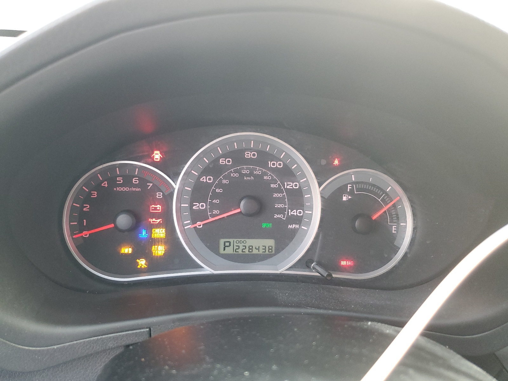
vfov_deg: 53.1
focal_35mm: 26
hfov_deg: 67.3
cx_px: 254
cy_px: 190
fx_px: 382
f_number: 1.5
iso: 150
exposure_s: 1/60.2
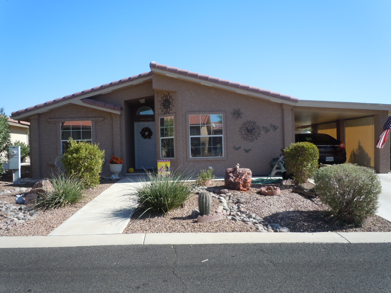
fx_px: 316
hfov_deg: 63.4
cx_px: 196
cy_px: 146
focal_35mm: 28
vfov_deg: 49.7
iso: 100
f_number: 3.7
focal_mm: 5
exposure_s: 1/500
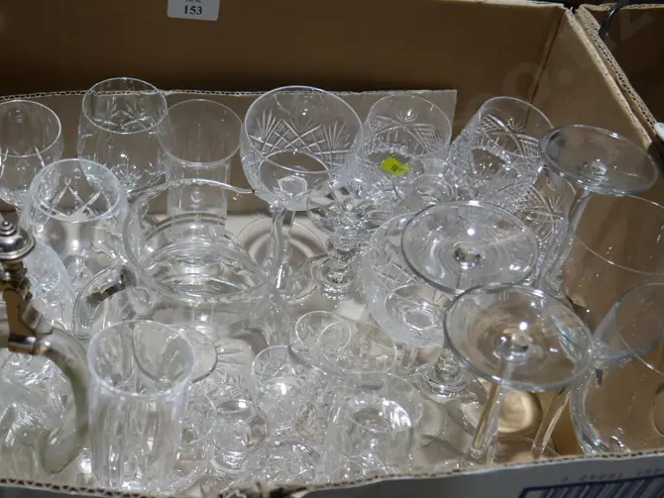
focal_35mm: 52
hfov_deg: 36.5
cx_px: 233
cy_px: 305
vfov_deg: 28.0
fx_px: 998
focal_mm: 17
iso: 200
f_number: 4
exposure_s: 1/100
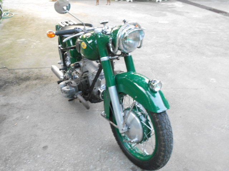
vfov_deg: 44.2
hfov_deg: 56.8
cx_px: 114
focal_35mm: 32
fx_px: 212
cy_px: 86
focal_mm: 6
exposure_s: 1/30
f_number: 3.6
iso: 400
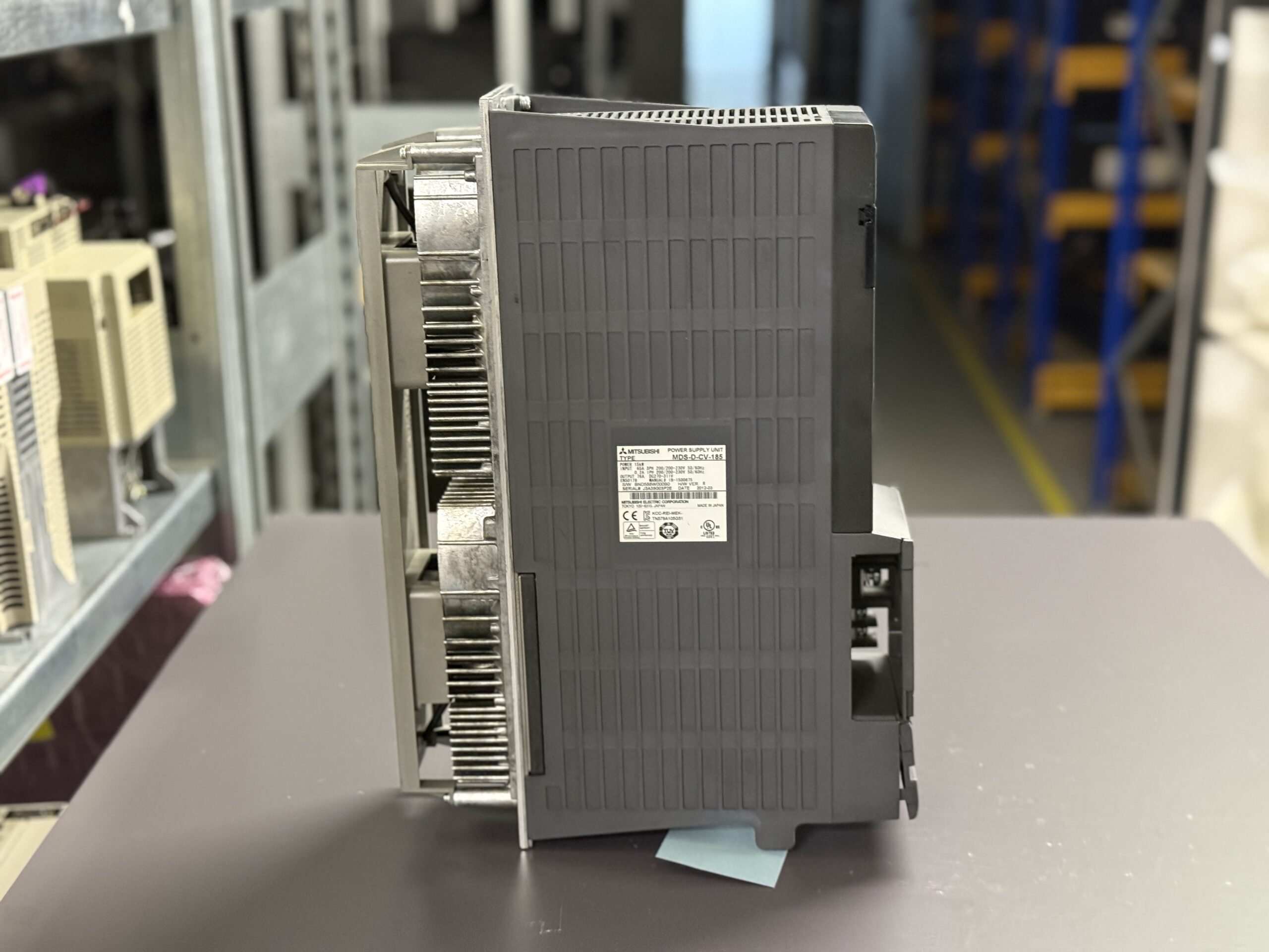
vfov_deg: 30.3
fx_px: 1760
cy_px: 476
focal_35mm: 48
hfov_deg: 39.7
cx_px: 634
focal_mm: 6.76
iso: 500
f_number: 1.78
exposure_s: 1/33
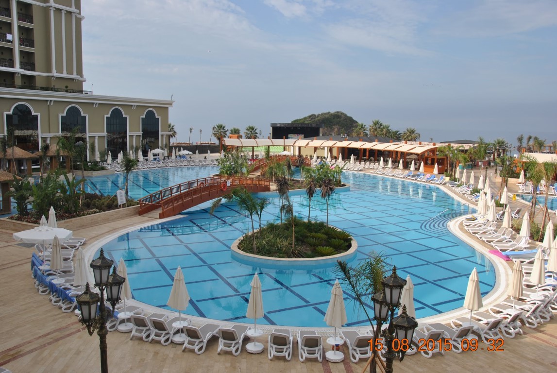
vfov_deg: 43.7
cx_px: 278
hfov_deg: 61.9
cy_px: 186
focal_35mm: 30
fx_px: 465
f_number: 8
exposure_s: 1/250
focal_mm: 20
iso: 100
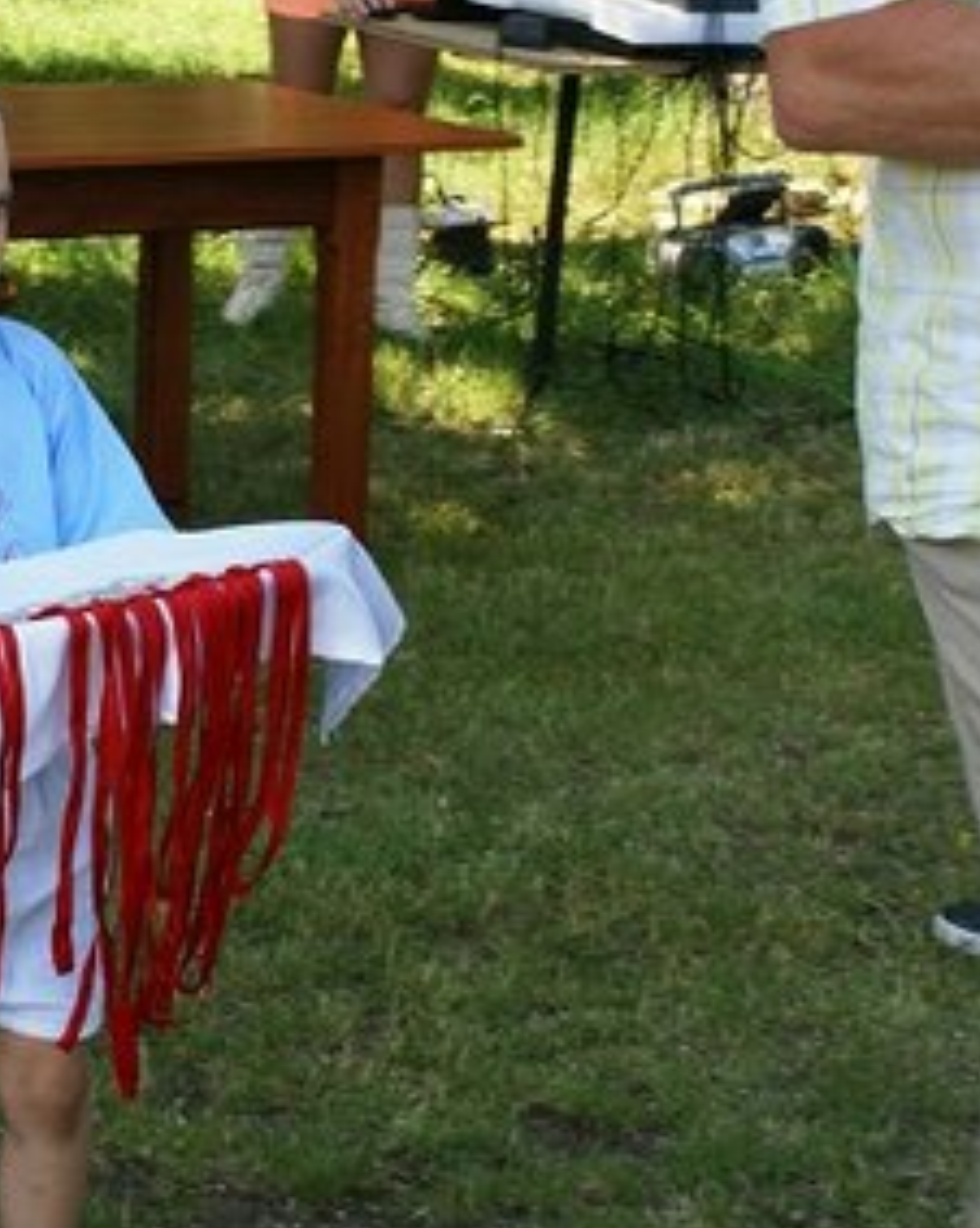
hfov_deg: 15.8
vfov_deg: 19.8
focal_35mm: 97
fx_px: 3521
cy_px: 679
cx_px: 247
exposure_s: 1/80
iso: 100
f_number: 9
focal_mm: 30
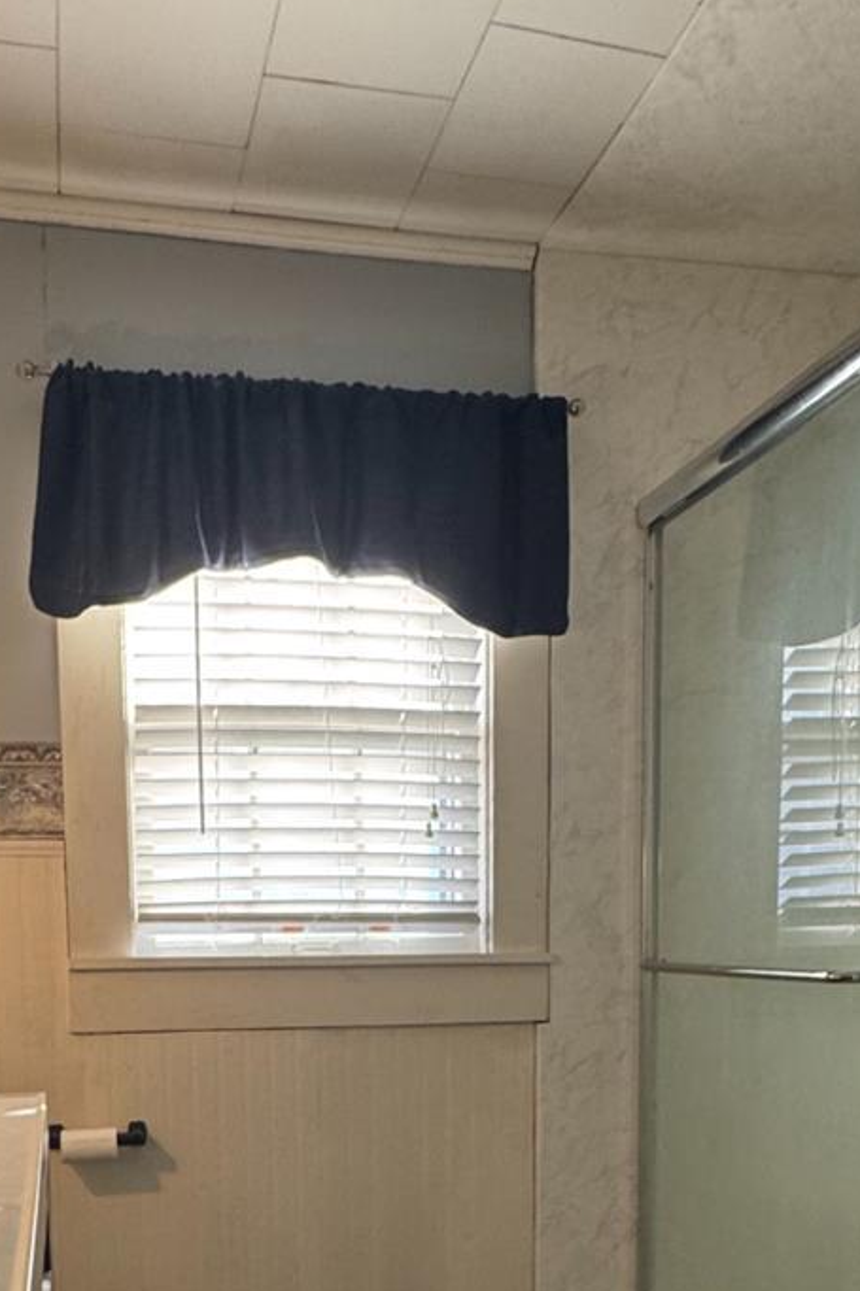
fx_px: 1147
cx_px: 283
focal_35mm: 32
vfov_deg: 54.8
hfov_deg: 40.6
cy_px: 1024
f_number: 2.2
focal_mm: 2.22
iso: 200
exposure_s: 1/120
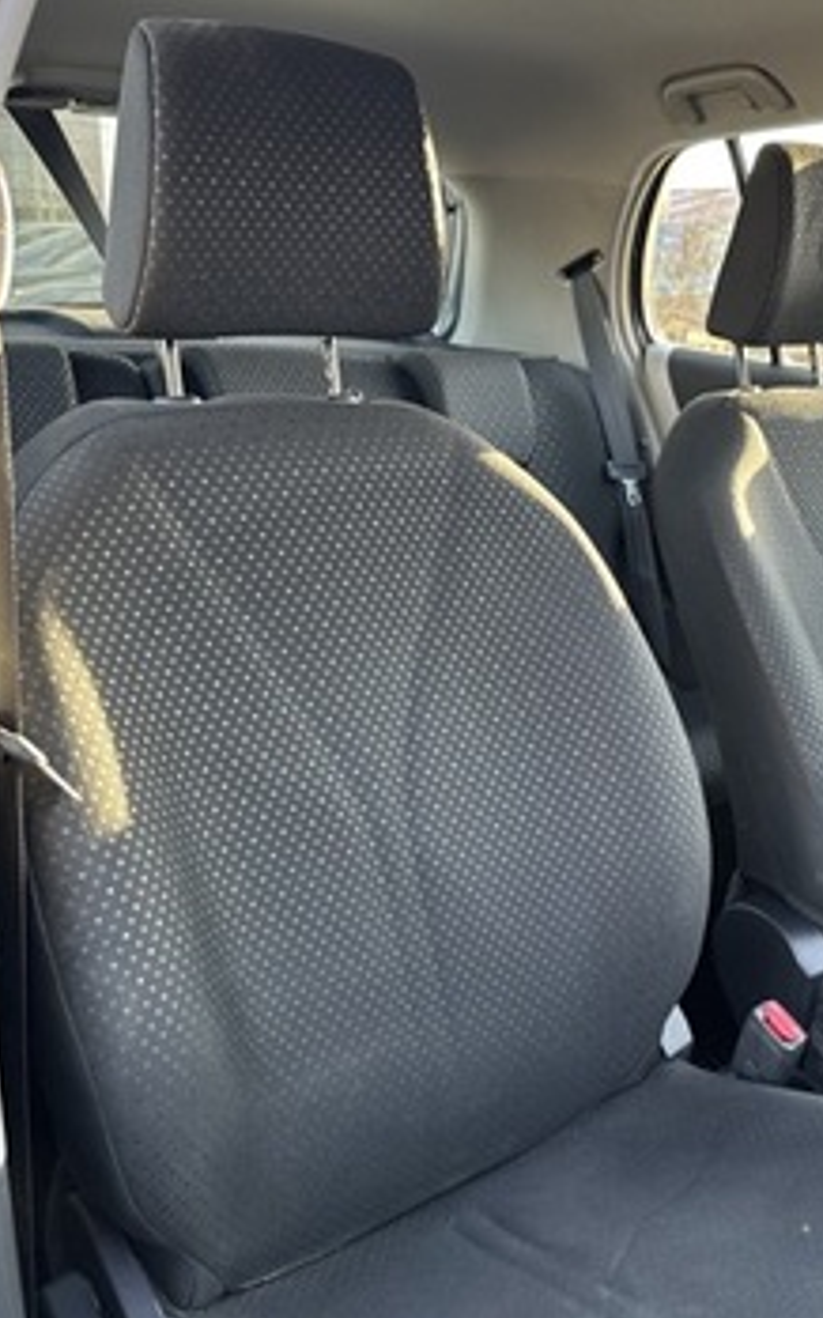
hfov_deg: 34.8
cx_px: 691
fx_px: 1257
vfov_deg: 55.3
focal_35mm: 35
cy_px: 672
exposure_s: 1/121
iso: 160
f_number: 1.78
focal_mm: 6.86
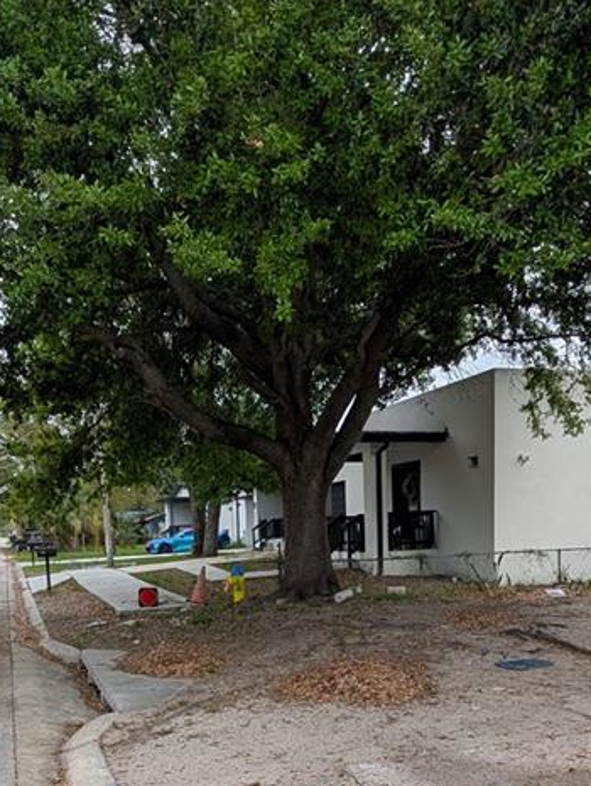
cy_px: 607
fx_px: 704
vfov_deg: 55.0
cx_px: 244
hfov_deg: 45.4
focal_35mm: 31
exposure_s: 1/1672
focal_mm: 2.02
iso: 53
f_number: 1.7
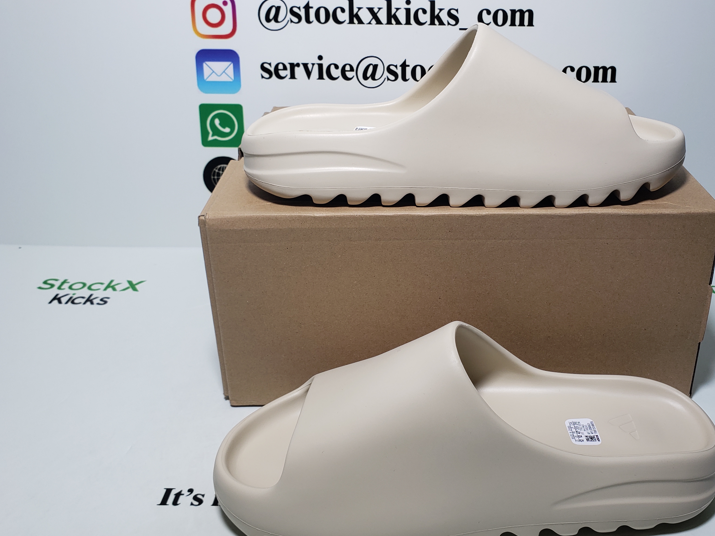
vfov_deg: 41.7
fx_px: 702
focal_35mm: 34
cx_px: 437
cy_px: 241
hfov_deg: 53.5
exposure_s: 1/196
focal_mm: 4.3
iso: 50
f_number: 2.4
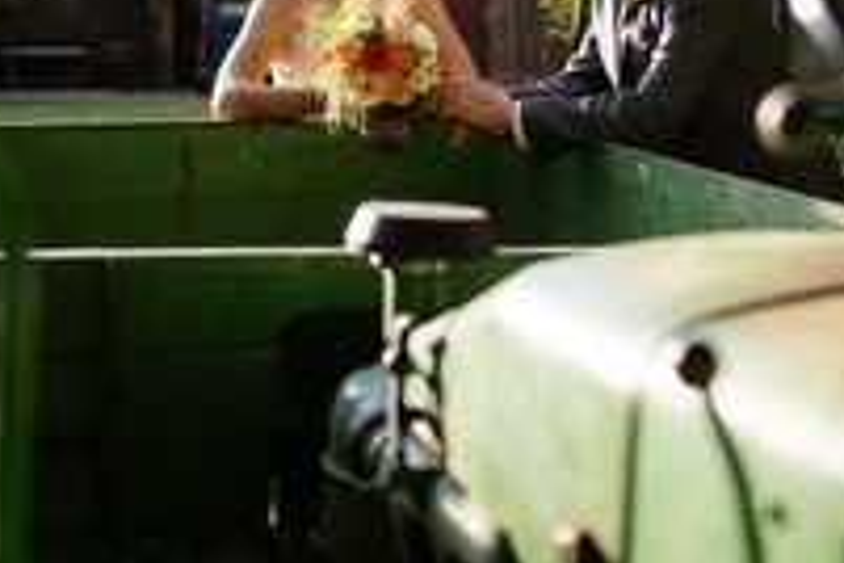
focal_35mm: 73
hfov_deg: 27.4
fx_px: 1711
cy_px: 17
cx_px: 613
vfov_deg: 18.3
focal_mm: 35
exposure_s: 1/3200
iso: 200
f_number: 1.8
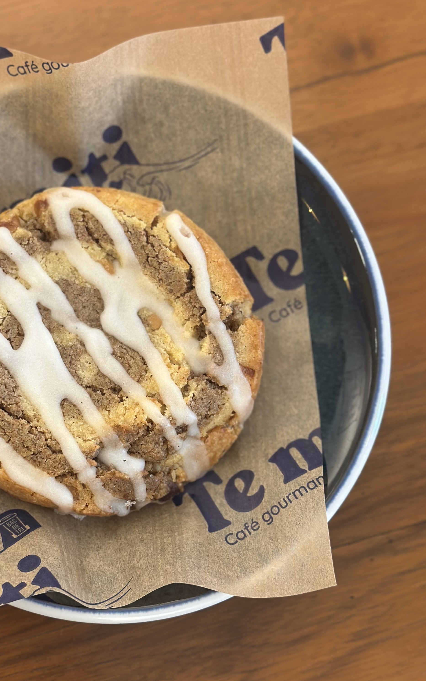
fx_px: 1282
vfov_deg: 29.8
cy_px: 314
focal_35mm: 69
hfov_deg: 18.7
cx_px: 108
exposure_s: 1/100
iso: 160
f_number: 1.78
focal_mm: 6.86
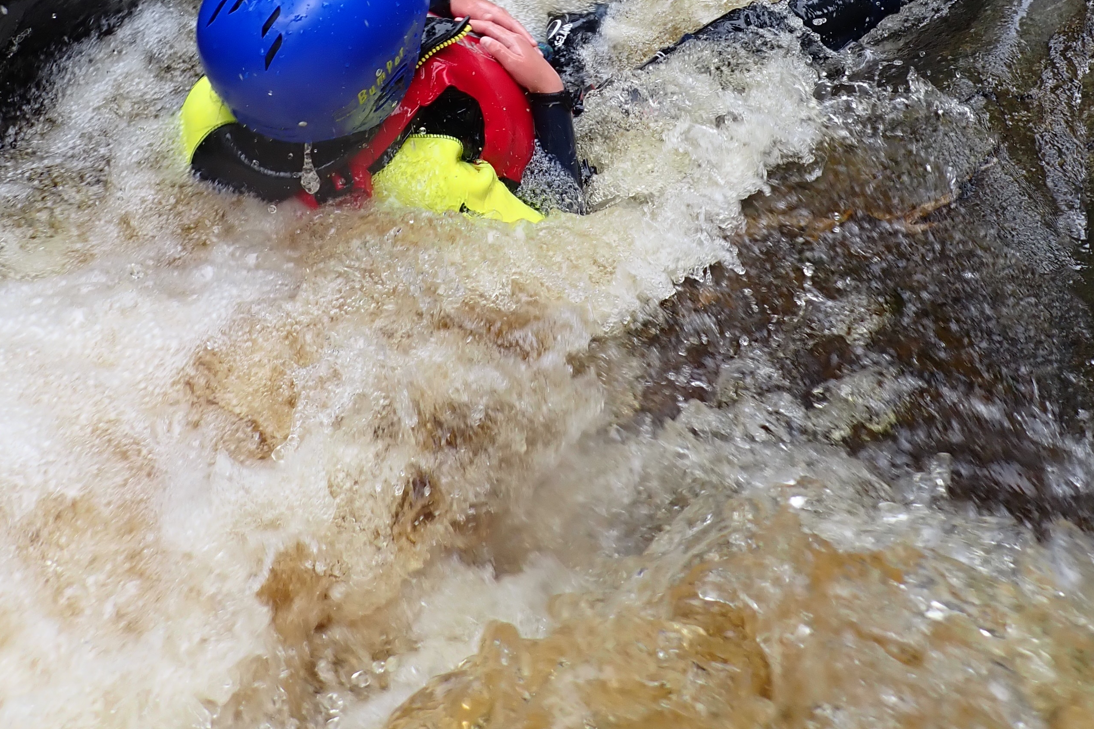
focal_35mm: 41
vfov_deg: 29.3
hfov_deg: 47.3
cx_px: 624
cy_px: -81
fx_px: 1246
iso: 100
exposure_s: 1/250
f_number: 2.8
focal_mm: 4.5
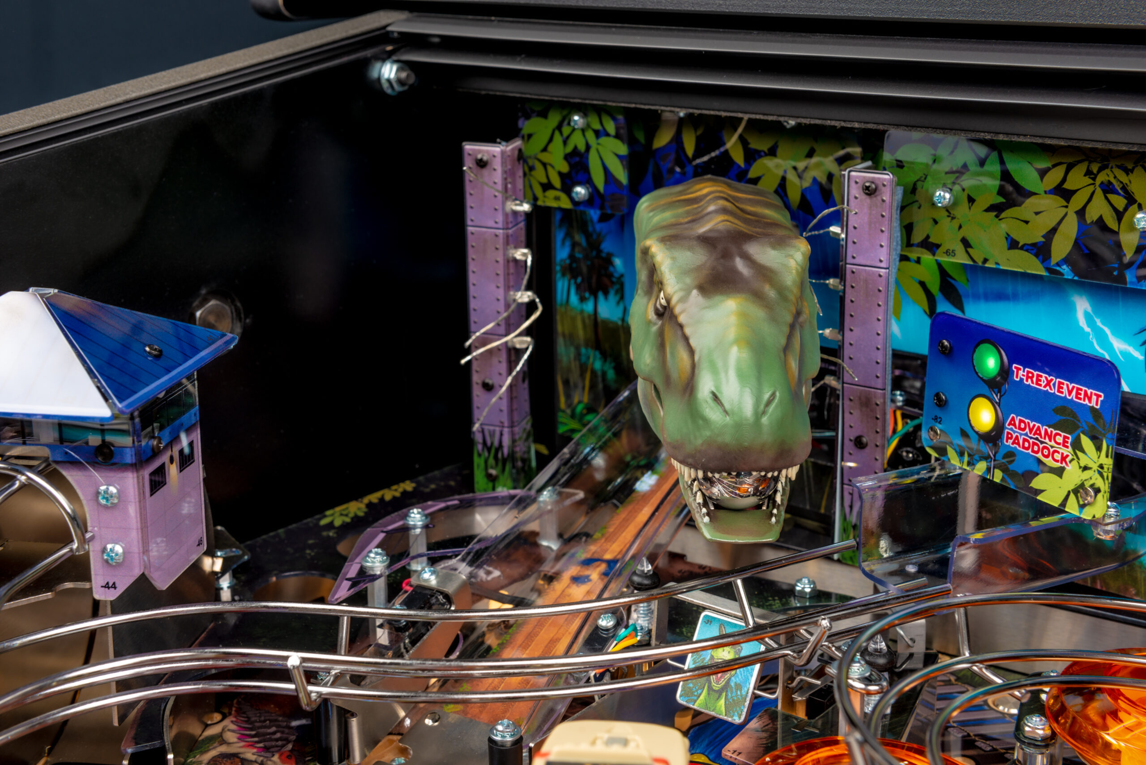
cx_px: 573
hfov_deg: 39.6
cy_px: 382
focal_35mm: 50
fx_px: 1592
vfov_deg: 27.0
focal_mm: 50
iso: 100
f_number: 10
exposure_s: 1/100
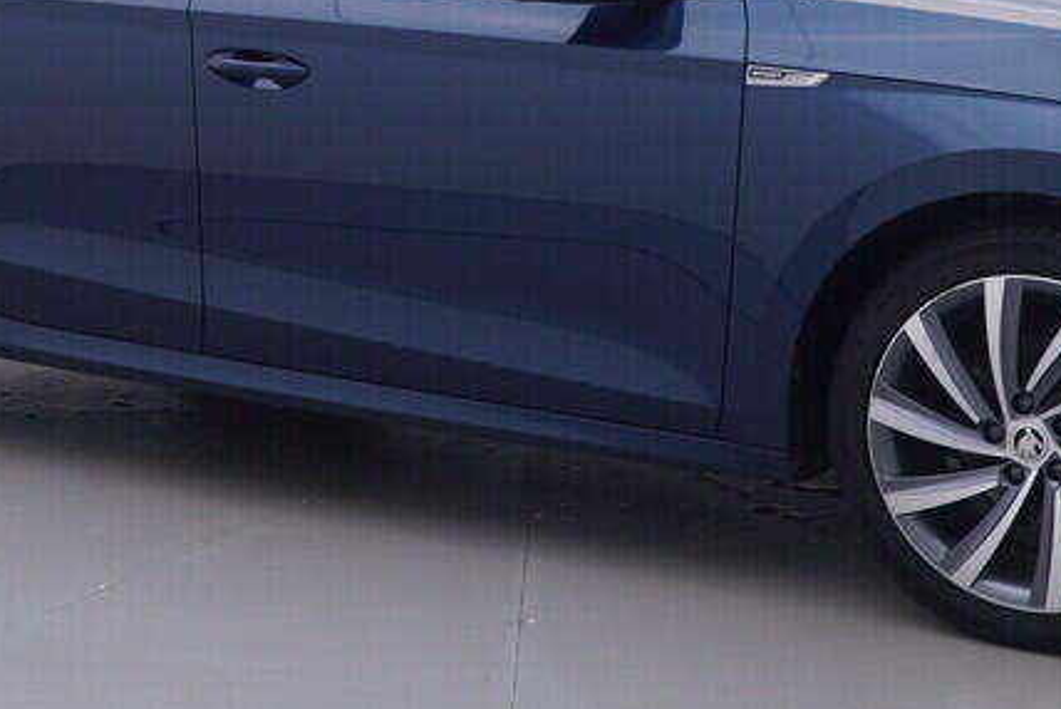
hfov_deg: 26.7
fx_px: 2232
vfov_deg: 17.8
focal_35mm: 76
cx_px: 540
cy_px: 109
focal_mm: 15
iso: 200
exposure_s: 1/80
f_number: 5
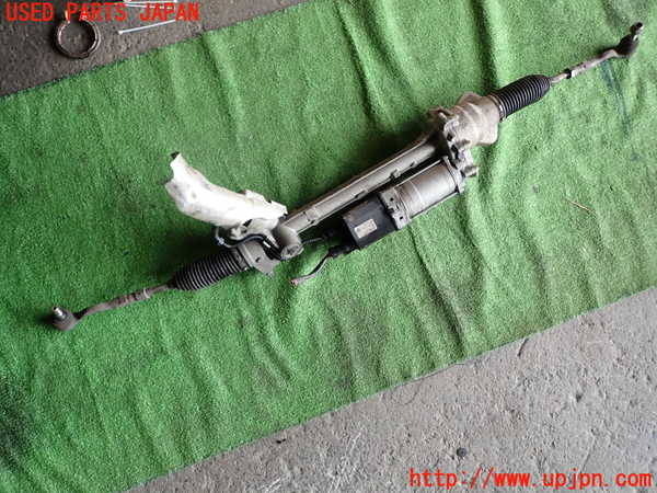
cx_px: 328
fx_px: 474
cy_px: 246
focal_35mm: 25
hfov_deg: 69.4
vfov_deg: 54.9
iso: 100
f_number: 2
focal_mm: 4.5
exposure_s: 1/100
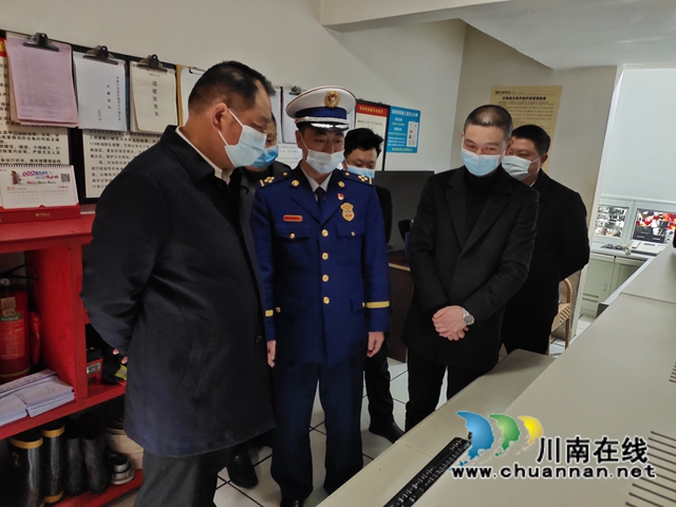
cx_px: 338
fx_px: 449
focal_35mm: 23
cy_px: 254
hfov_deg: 73.9
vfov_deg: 58.9
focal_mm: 4.74
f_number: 1.79
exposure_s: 1/33
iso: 2151
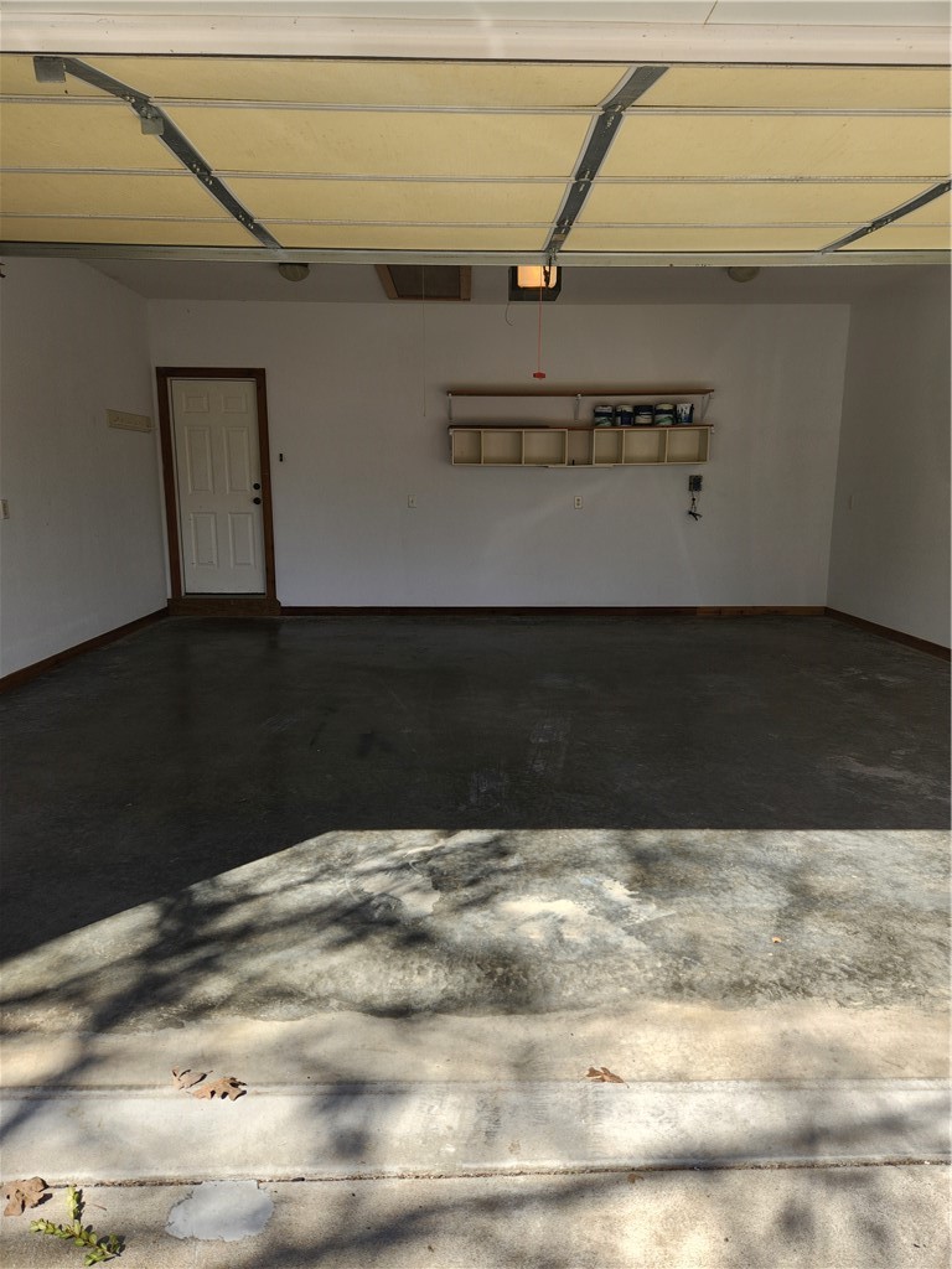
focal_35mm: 23
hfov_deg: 58.9
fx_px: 843
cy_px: 634
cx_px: 476
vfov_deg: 73.9
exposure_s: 1/405
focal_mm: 5.4
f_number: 1.8
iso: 20
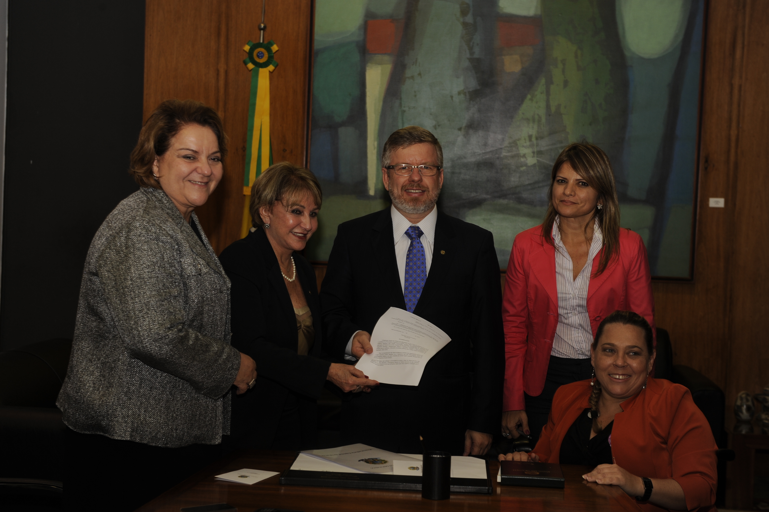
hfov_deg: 33.4
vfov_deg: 22.6
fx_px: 1281
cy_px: 256
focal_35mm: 60
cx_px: 384
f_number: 5.6
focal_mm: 60
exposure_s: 1/60
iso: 400
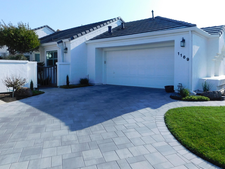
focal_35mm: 28
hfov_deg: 63.0
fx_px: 182
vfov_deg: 49.7
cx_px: 132
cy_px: 76
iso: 125
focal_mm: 4
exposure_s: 1/1250
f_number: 3
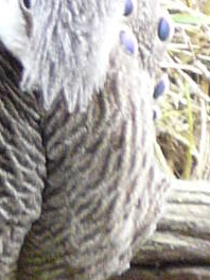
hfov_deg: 1.4
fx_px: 8542
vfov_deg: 1.9
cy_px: -221
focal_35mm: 1056
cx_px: -261
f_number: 3.6
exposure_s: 1/40
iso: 200
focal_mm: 18
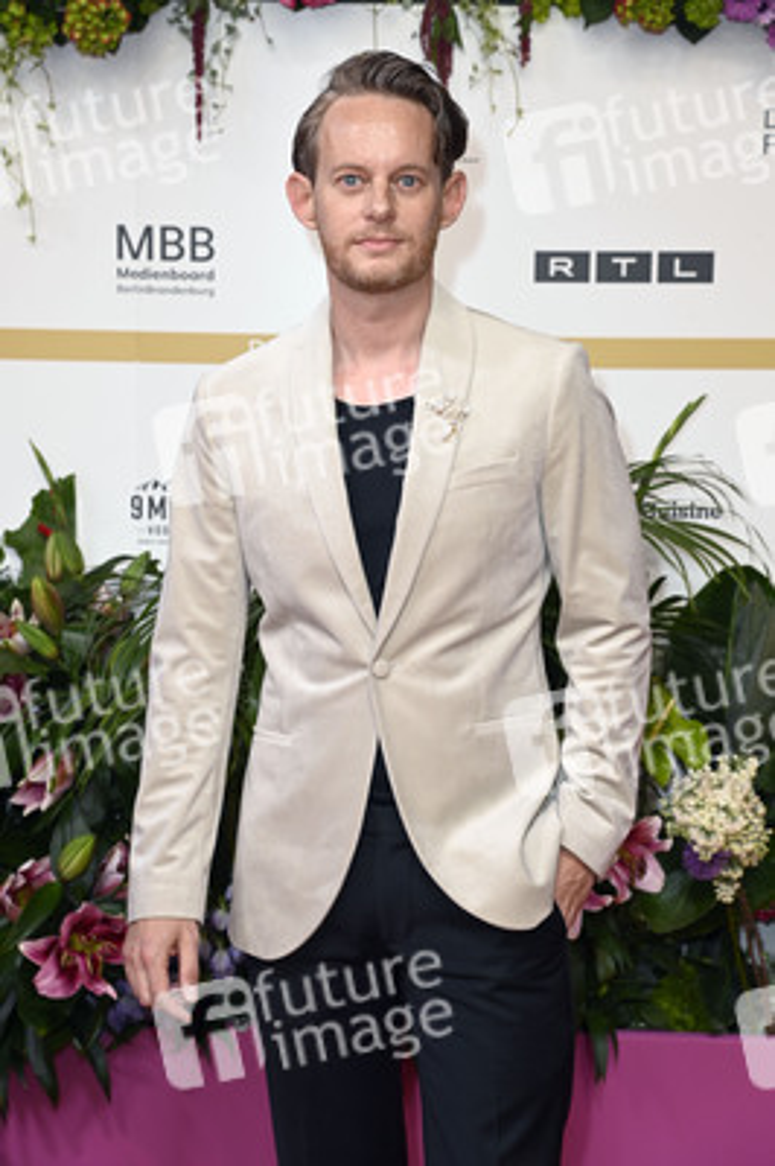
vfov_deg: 23.9
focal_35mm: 85
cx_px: 388
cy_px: 583
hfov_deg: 16.0
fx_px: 2749
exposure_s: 1/200
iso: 640
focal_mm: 85
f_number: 6.3
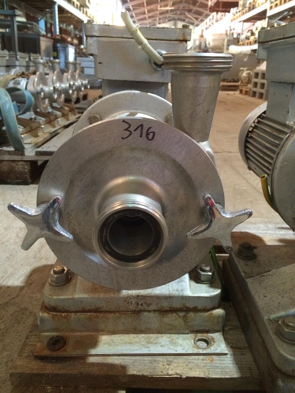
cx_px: 148
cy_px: 196
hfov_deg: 48.2
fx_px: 329
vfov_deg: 61.7
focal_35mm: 29
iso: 320
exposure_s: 1/24
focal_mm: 4.15
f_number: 2.2
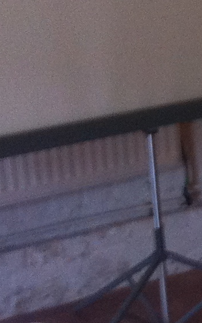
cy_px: 31
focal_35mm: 170
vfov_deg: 12.2
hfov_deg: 6.8
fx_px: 1498
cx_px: 655
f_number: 2.8
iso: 125
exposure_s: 1/15
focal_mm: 3.85
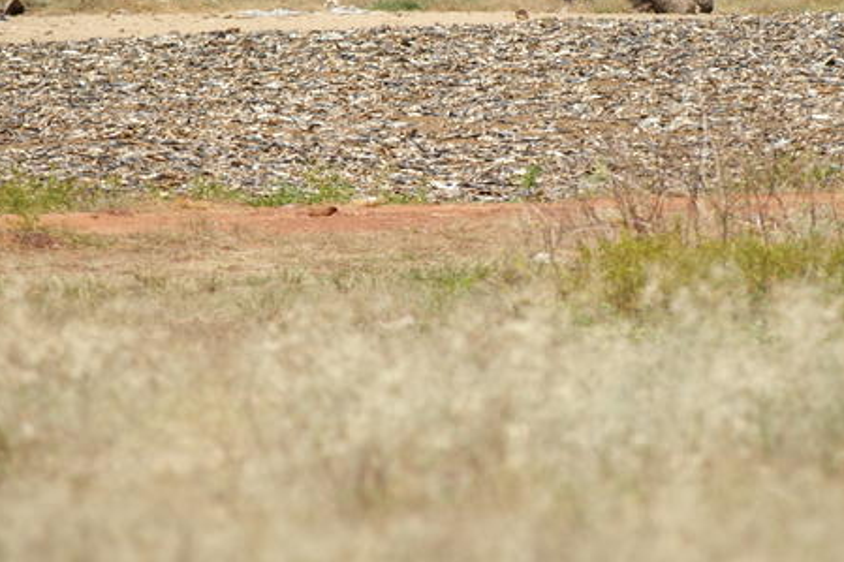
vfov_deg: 2.1
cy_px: 167
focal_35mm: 642
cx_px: 500
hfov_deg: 3.2
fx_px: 15045
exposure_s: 1/1000
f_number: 6.3
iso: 200
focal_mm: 300
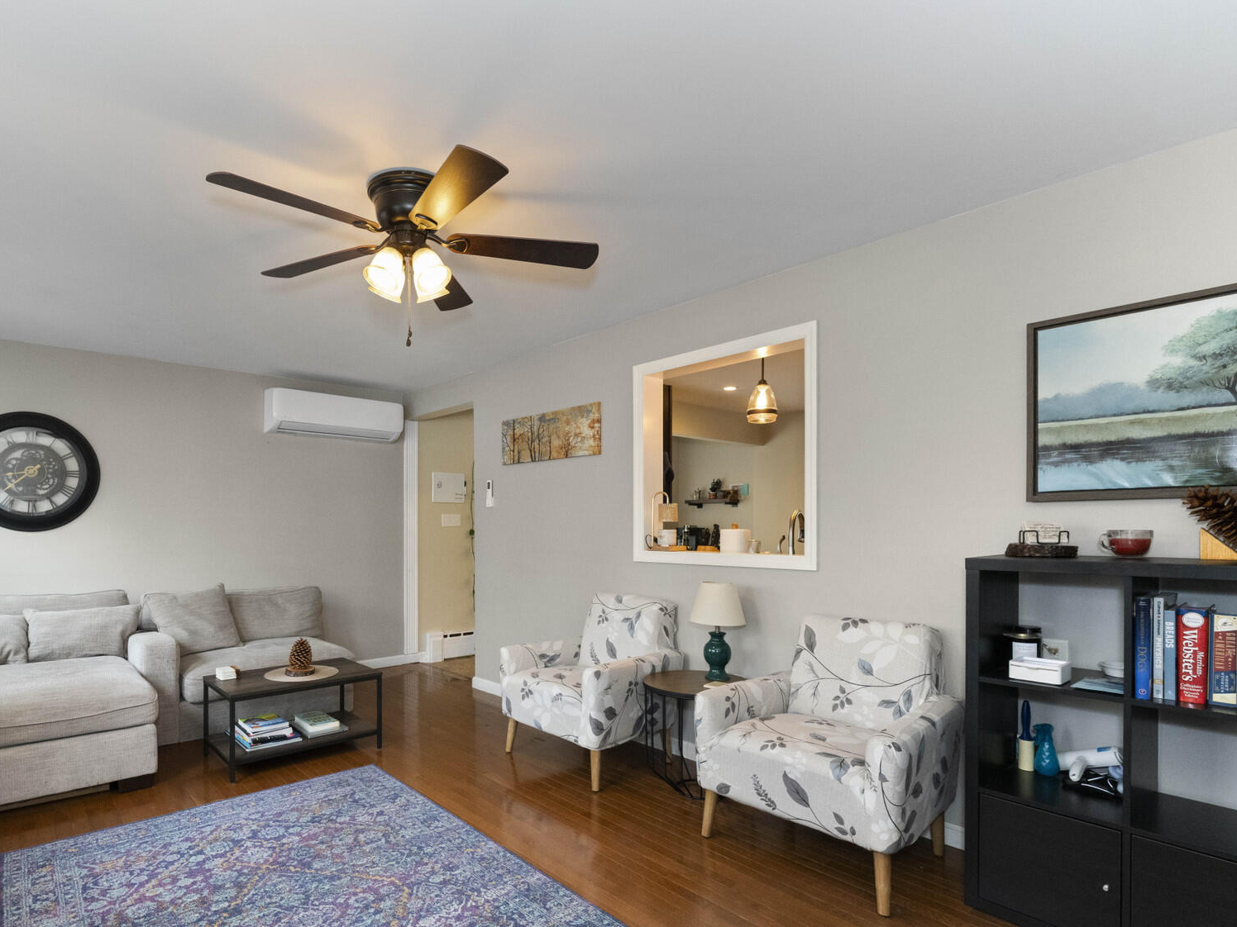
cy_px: 539
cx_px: 500
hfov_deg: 86.7
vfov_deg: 71.1
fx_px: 643
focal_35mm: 18
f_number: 7.1
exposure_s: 1/60
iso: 3200
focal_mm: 14
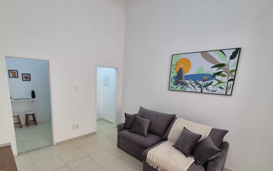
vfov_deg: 67.1
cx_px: 121
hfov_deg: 94.0
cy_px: 105
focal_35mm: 17
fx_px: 126
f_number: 2.2
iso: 100
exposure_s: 1/60
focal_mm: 2.2
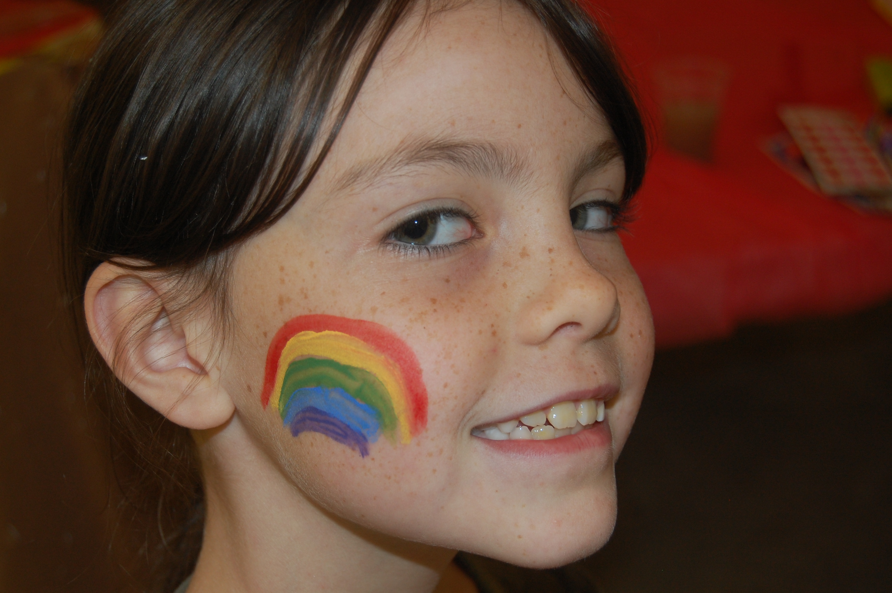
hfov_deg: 33.4
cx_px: 446
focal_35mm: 60
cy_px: 296
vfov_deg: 22.6
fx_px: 1485
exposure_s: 1/60
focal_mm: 40
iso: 400
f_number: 5
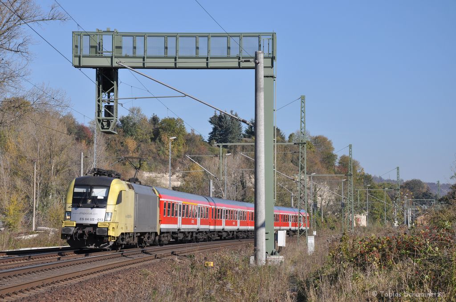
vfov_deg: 13.8
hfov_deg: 20.6
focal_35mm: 99
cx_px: 228
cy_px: 151
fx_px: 1252
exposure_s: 1/500
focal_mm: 66
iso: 200
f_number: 9
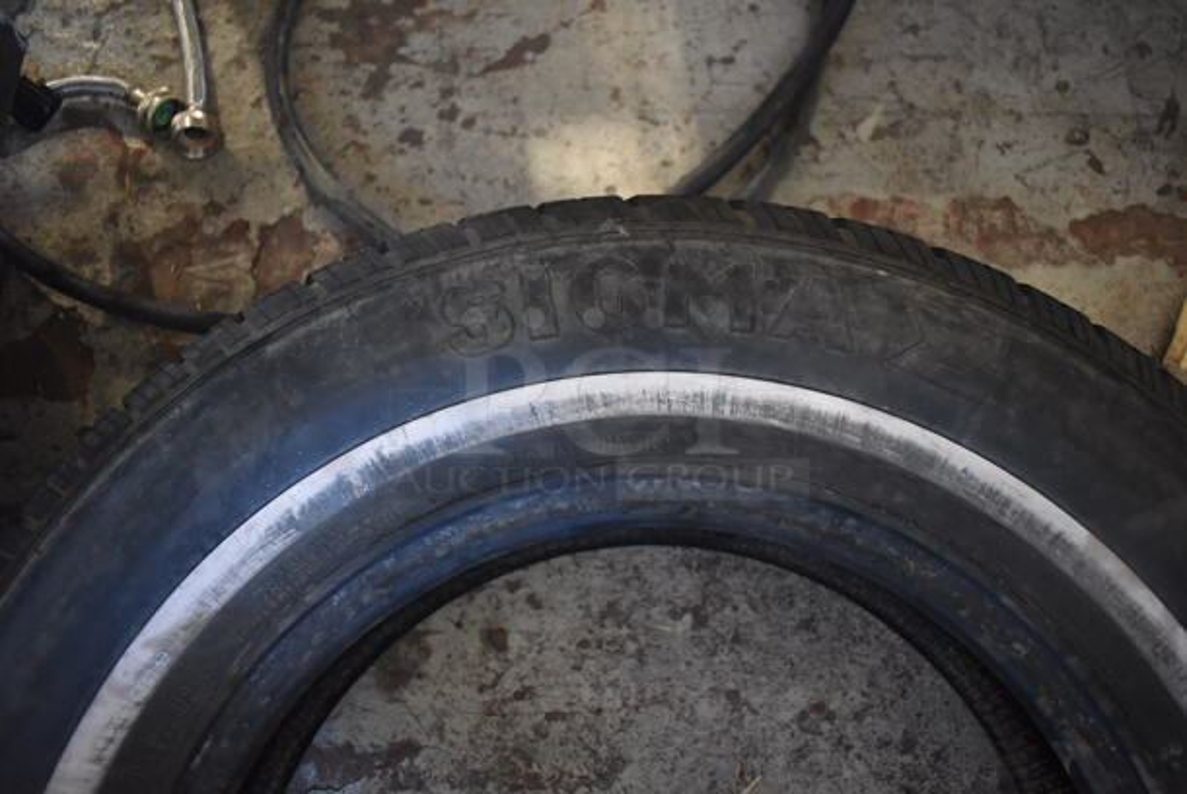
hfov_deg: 67.3
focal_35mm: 27
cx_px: 594
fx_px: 891
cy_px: 397
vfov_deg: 48.0
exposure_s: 1/30
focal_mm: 18
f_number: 3.5
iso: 3200
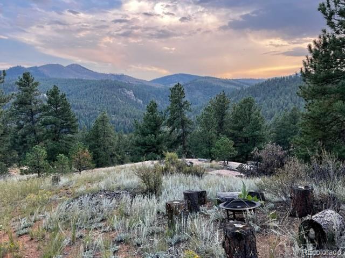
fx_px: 259
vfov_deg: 53.1
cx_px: 172
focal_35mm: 26
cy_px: 129
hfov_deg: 67.3
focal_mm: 5.7
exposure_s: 1/122
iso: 64
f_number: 1.5
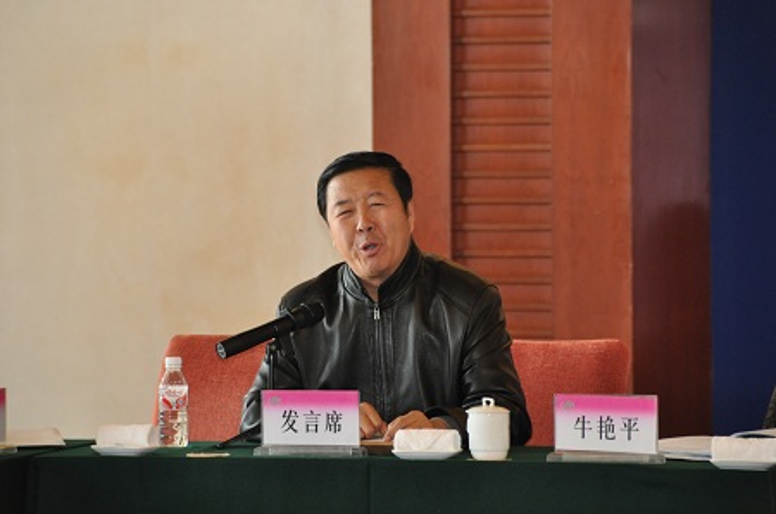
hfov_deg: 6.9
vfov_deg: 4.6
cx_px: 388
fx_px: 6453
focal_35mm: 300
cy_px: 257
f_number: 5.6
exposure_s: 1/60
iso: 800
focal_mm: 200
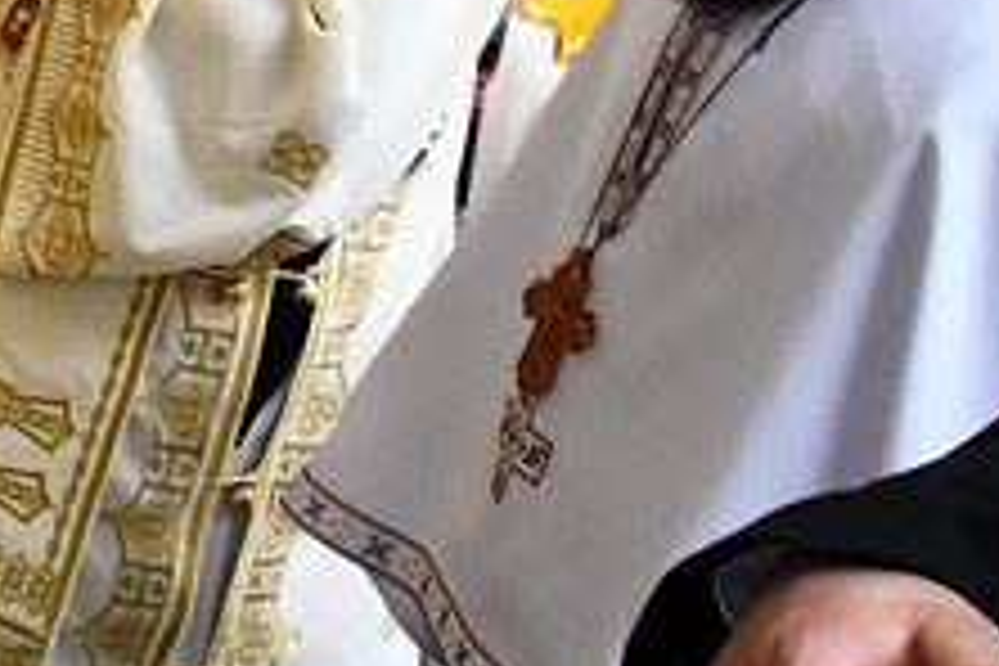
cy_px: 0
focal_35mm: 81
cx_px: -1062
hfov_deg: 17.2
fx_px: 2248
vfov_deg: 16.5
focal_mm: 10
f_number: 4.5
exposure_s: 1/320
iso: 1600
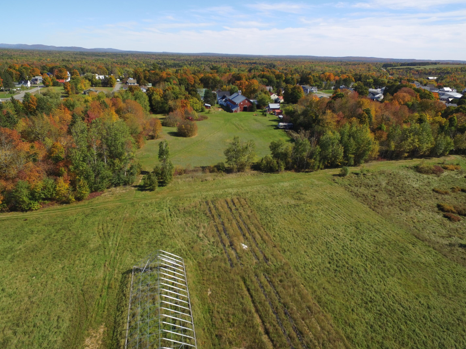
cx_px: 235
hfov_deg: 79.0
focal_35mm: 21
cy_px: 170
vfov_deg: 63.4
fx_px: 283
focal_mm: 3.61
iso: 100
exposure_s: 1/732
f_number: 2.8
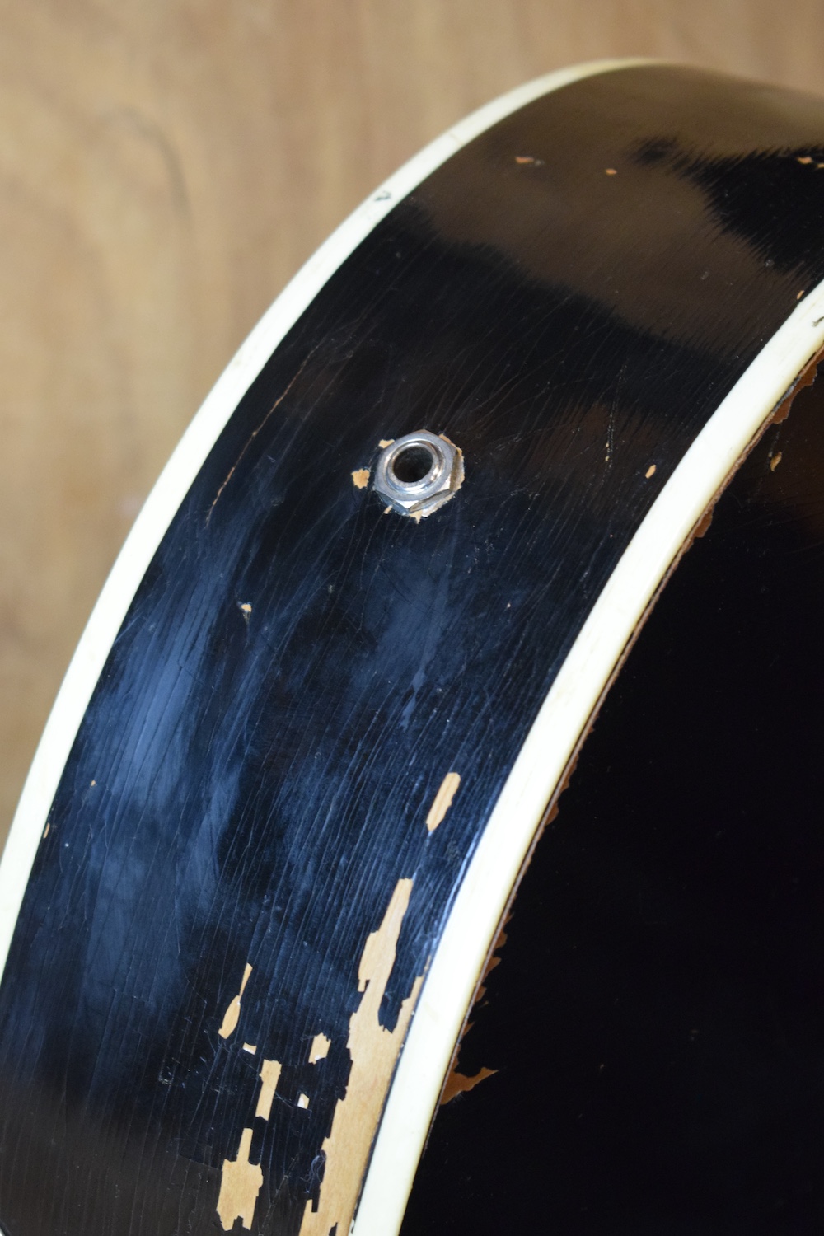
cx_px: 412
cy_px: 618
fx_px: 2832
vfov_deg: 24.6
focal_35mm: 82
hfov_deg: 16.6
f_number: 5.6
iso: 2800
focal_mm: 55
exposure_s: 1/30
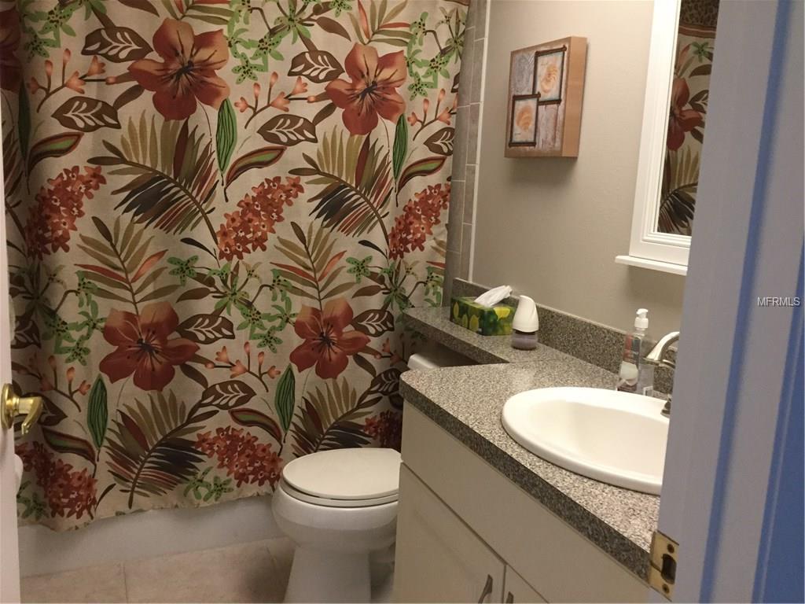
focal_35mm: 31
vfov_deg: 45.4
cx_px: 402
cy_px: 302
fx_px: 721
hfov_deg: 58.4
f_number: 2.4
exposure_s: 1/30
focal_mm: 3.3
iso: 125
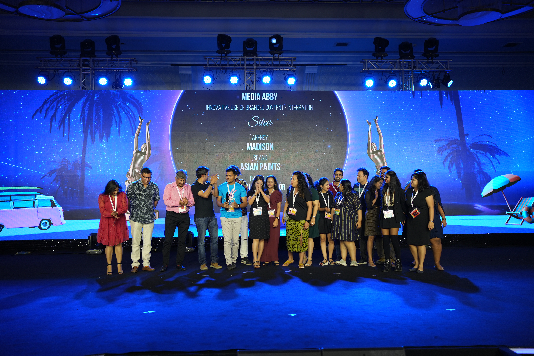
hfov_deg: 54.4
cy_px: 178
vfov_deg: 37.9
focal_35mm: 35
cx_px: 267
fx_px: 519
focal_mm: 35
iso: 400
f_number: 2.5
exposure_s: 1/100
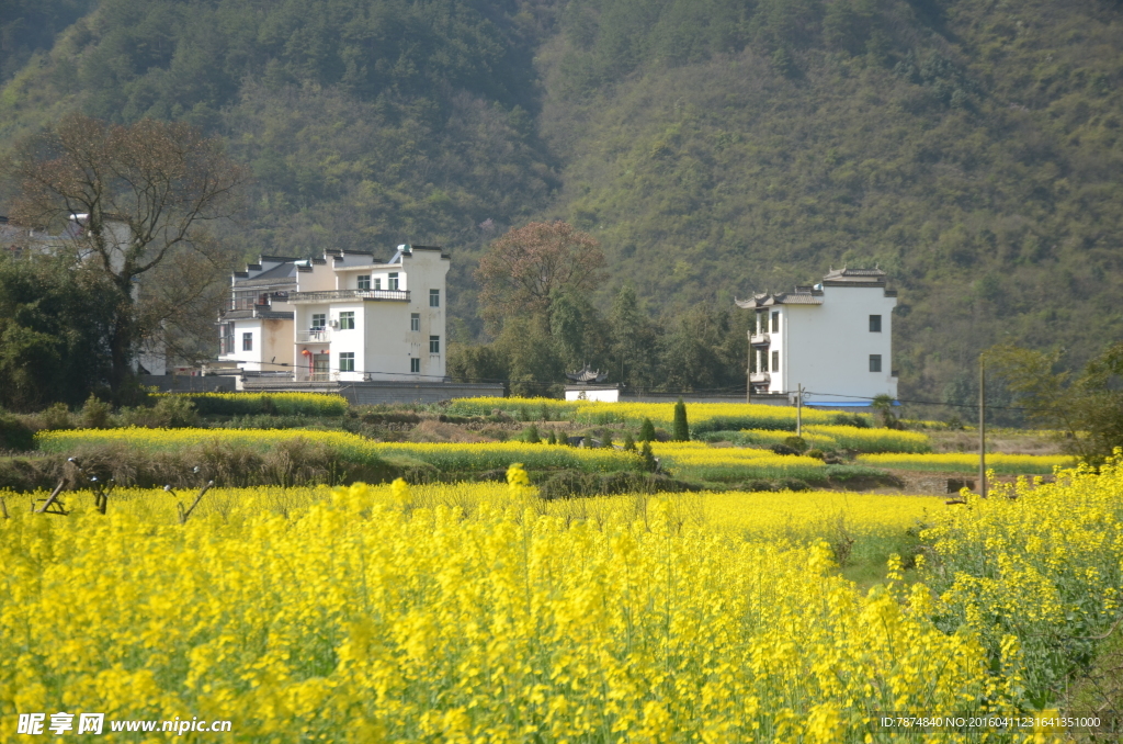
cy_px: 372
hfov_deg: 22.0
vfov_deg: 14.6
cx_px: 562
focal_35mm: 93
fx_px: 2895
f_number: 5.6
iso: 160
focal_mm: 62
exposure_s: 1/500
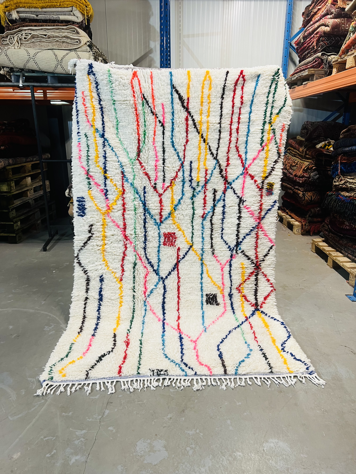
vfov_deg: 67.3
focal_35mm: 26
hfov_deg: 53.1
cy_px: 237
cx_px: 178
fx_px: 357
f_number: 1.5
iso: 64
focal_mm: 5.7
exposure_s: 1/50
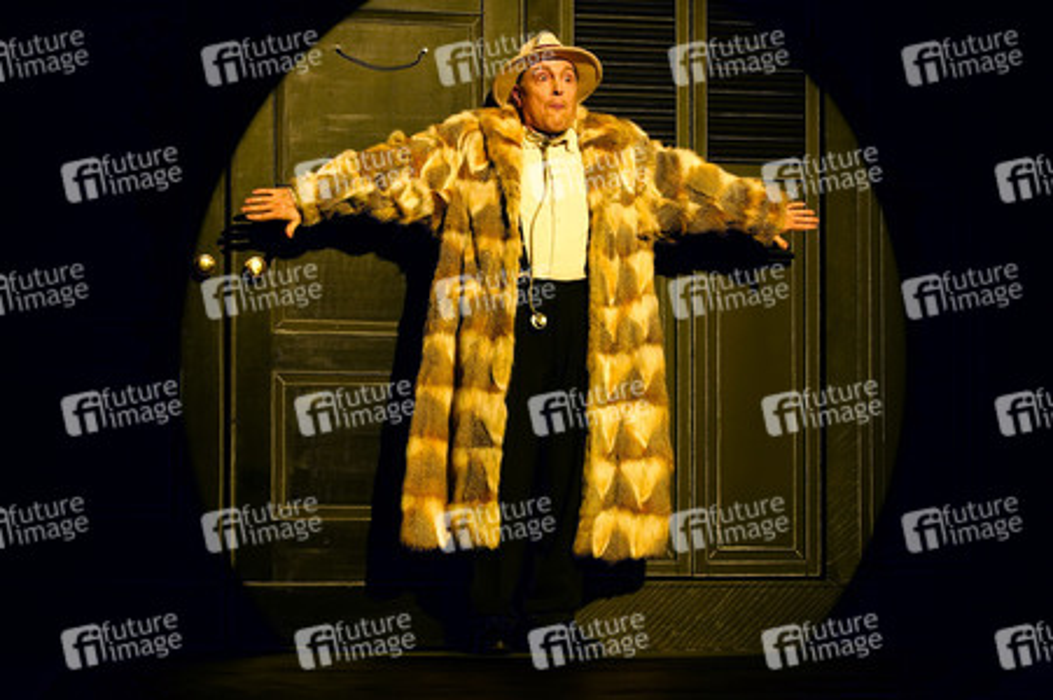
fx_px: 3303
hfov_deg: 18.1
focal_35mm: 113
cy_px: 350
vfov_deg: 12.1
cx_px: 526
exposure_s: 1/320
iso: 2500
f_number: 5
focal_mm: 113
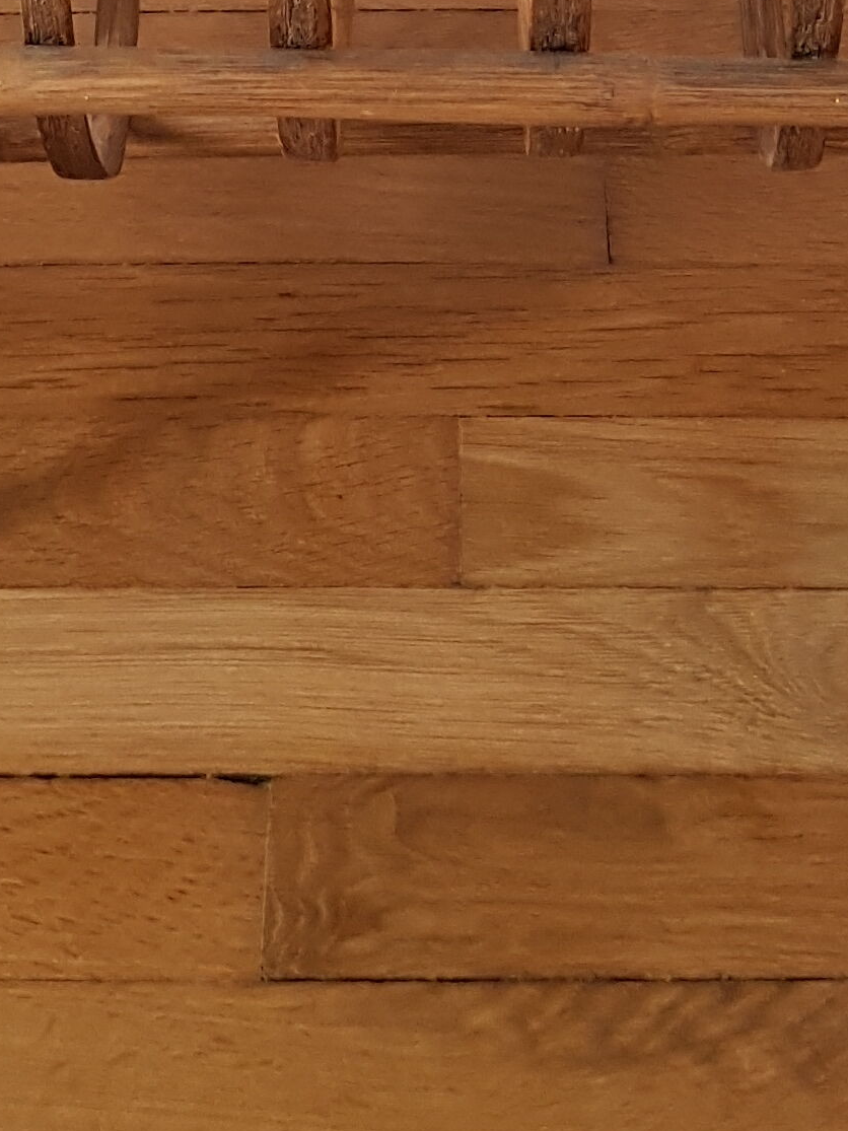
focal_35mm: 94
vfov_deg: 18.7
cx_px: 514
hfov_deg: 15.7
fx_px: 3071
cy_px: -502
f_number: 1.7
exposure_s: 1/30
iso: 160
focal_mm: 4.2
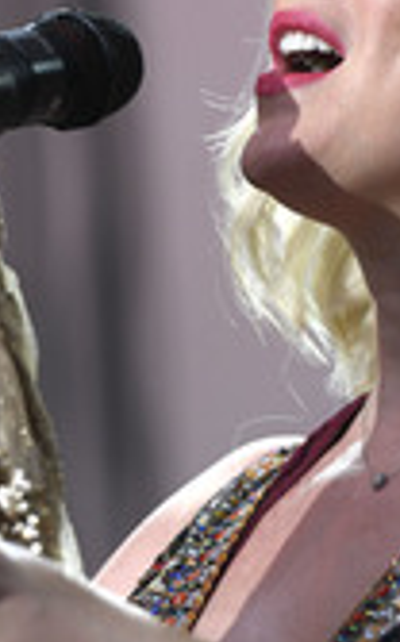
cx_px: 52
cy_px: 219
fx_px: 9636
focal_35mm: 551
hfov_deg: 2.4
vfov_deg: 3.8
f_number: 3.5
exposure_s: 1/320
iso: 640
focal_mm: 200
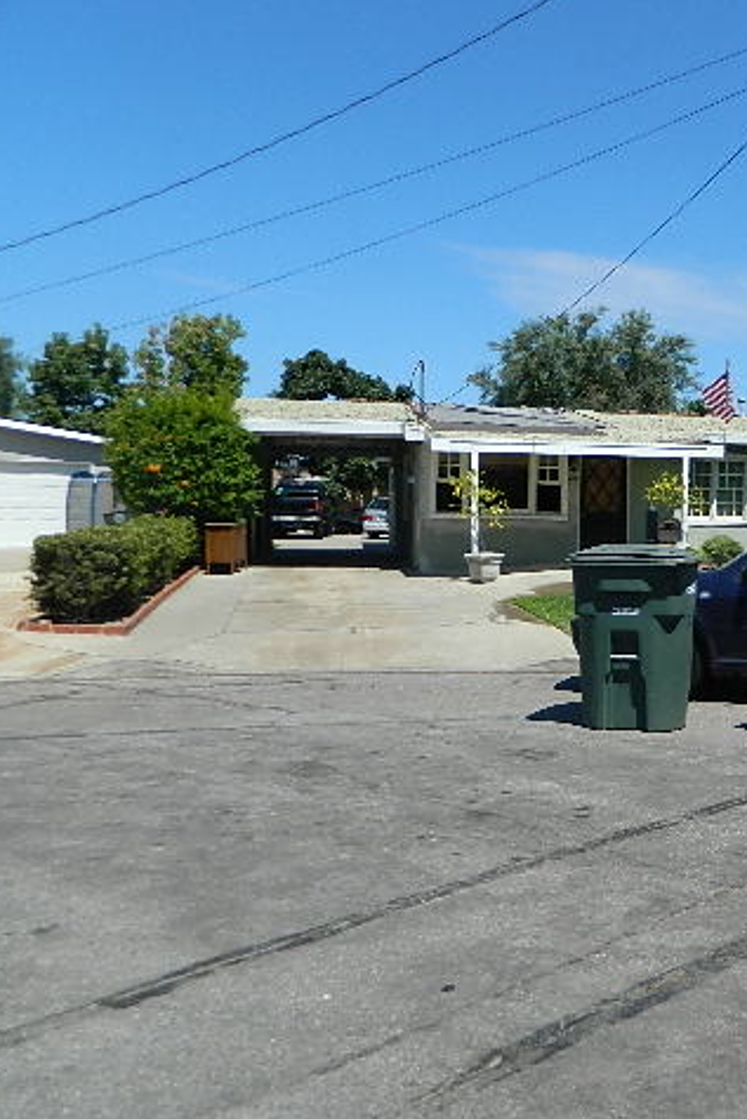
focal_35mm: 35
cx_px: 648
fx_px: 1088
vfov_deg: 54.4
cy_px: 558
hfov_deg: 36.0
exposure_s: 1/200
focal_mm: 4.5
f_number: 8.7
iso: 80
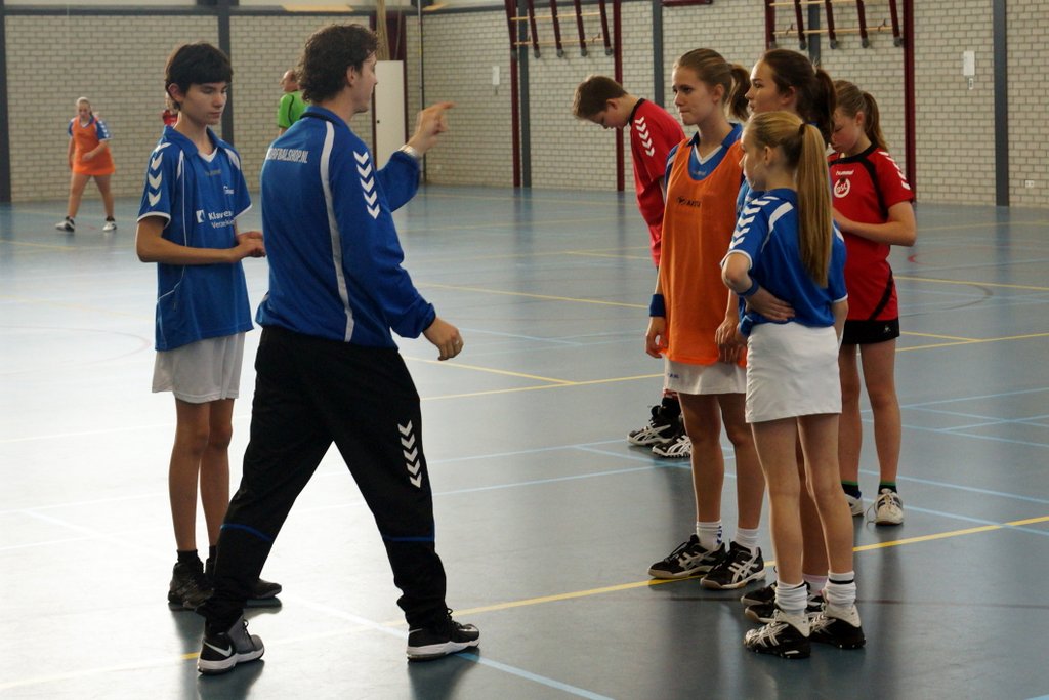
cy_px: 350
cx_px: 524
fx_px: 1748
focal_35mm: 60
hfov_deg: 33.4
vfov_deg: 22.6
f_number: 4
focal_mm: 40
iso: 800
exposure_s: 1/200
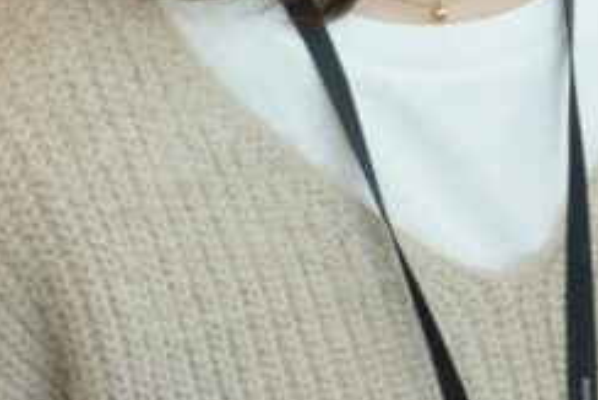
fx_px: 6698
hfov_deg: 5.1
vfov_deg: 3.4
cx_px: 559
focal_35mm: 403
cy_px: -254
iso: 640
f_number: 5.6
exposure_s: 1/160
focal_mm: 64
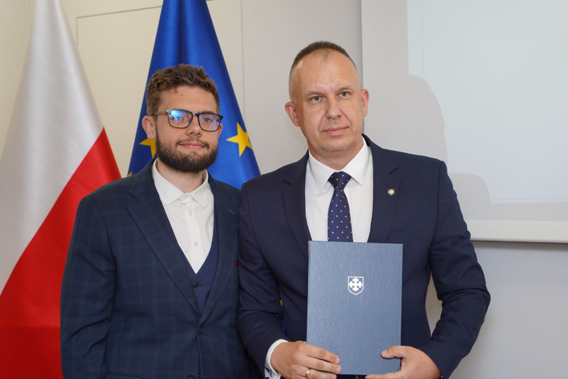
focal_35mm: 105
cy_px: 190
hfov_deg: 19.5
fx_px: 1657
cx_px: 284
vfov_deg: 13.0
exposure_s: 1/100
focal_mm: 105
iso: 200
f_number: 4
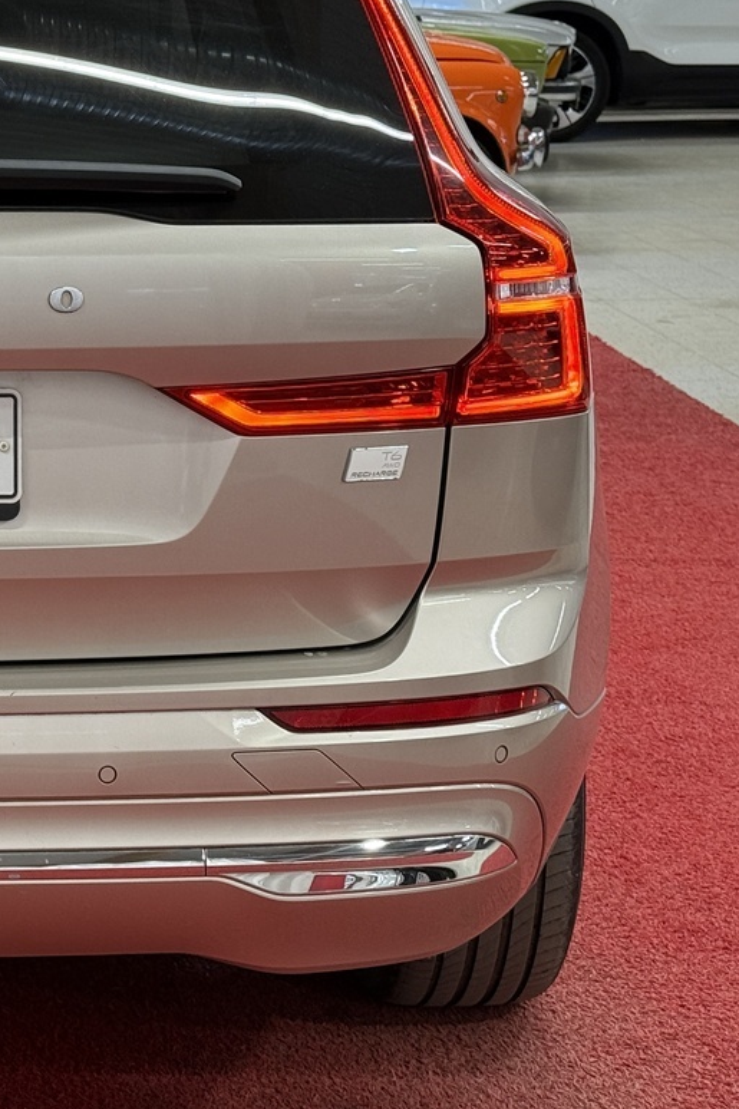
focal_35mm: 93
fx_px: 2865
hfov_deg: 14.2
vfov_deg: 21.9
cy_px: 402
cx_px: -194
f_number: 1.78
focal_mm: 6.76
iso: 100
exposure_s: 1/86
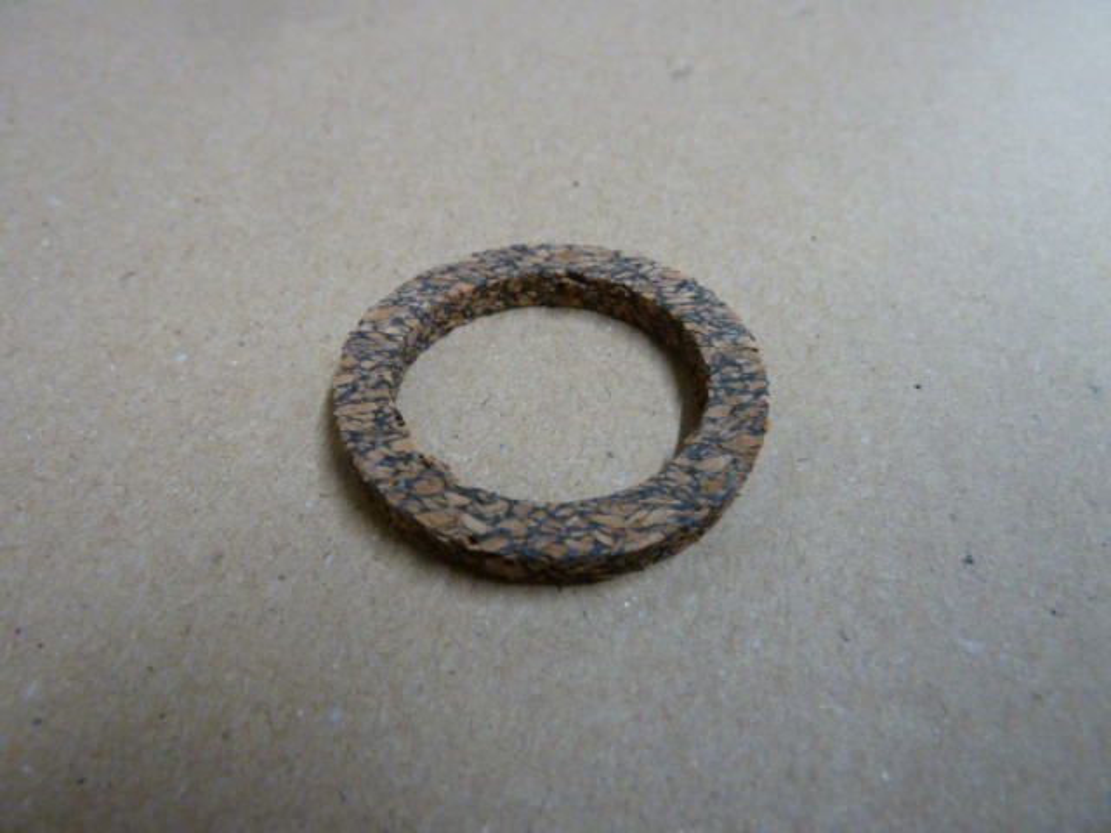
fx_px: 802
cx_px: 556
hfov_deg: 69.4
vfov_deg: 54.9
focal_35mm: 25
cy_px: 416
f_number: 3.3
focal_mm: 4.1
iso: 400
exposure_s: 1/13
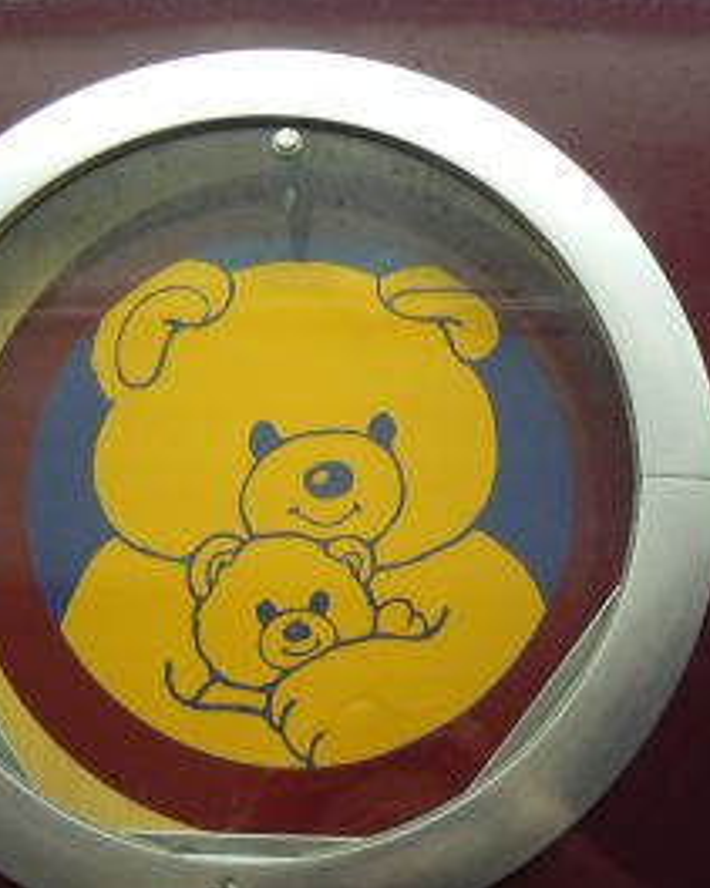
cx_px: 273
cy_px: 444
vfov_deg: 38.8
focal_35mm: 48
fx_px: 1262
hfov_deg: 31.3
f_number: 2.8
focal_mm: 6
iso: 200
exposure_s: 1/30
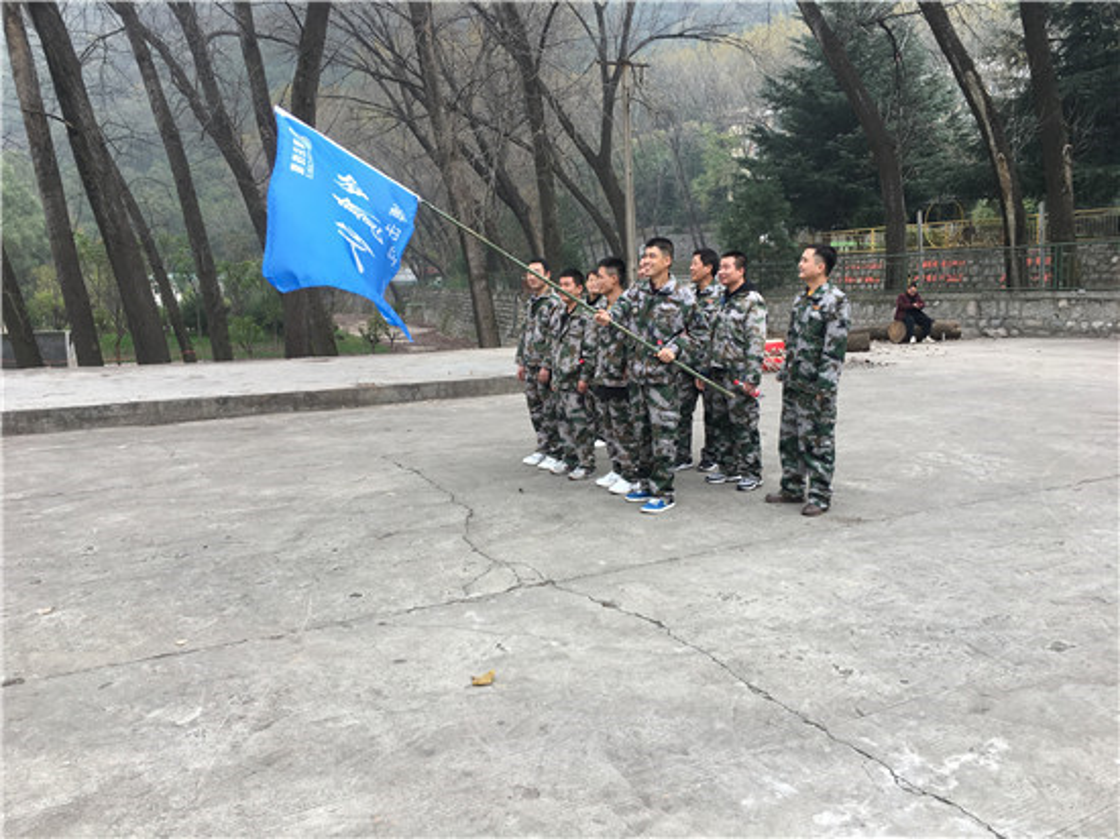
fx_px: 938
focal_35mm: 29
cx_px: 560
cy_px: 420
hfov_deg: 61.7
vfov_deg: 48.2
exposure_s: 1/225
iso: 25
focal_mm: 4.15
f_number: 2.2
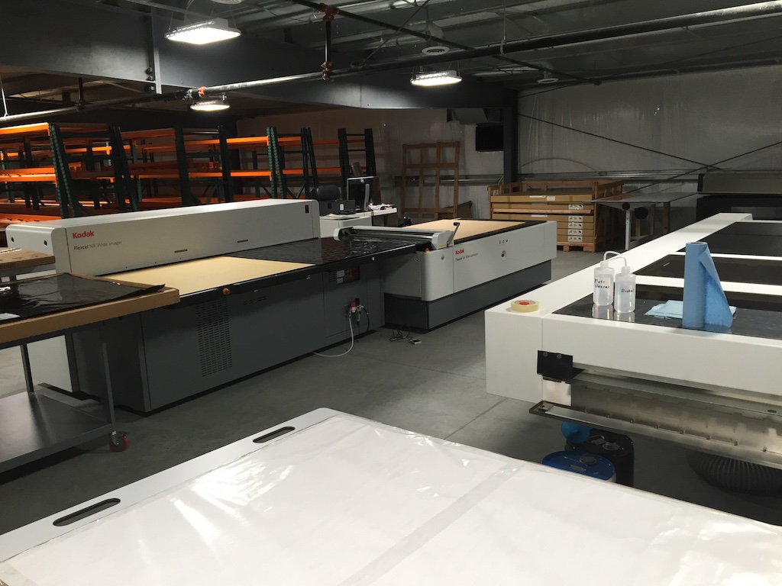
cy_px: 293
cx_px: 391
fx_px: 655
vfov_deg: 48.2
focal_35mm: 29
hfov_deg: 61.7
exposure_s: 1/30
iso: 32
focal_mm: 4.15
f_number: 2.2
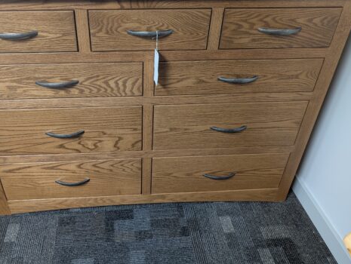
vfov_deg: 45.4
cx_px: 141
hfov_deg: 57.8
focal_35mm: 31
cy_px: 110
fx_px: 315
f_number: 1.68
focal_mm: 6.9
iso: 286
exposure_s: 1/40
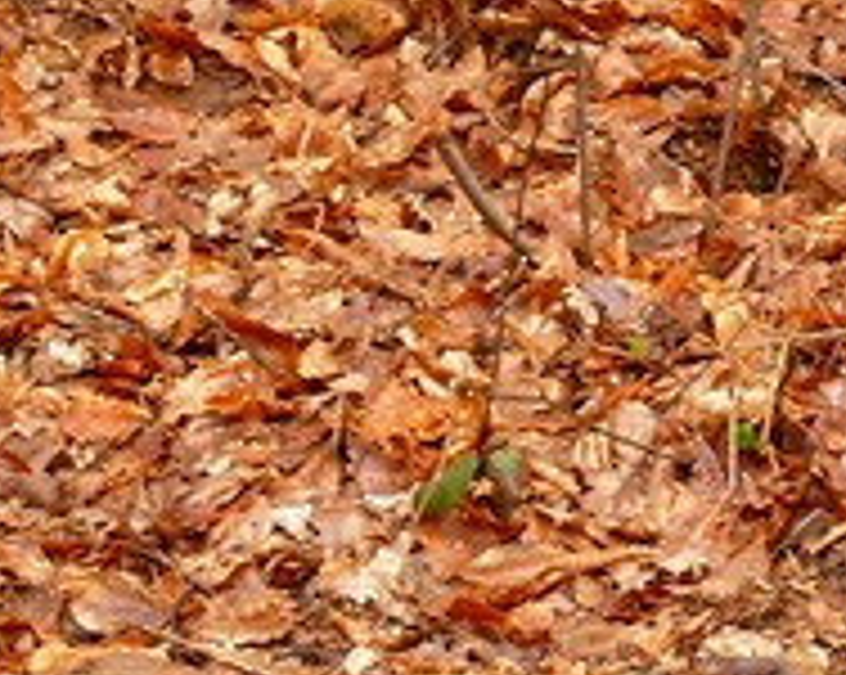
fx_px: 7304
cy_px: -184
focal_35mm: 292
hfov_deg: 6.5
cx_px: 1588
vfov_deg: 5.3
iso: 125
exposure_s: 1/30
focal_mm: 15.8
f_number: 3.2
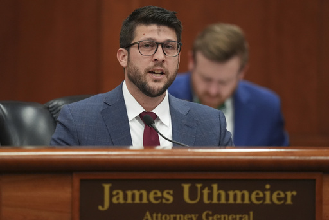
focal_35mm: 600
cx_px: 164
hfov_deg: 3.4
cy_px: 110
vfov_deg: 2.3
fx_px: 5486
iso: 4000
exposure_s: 1/800
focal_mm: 400
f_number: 2.8
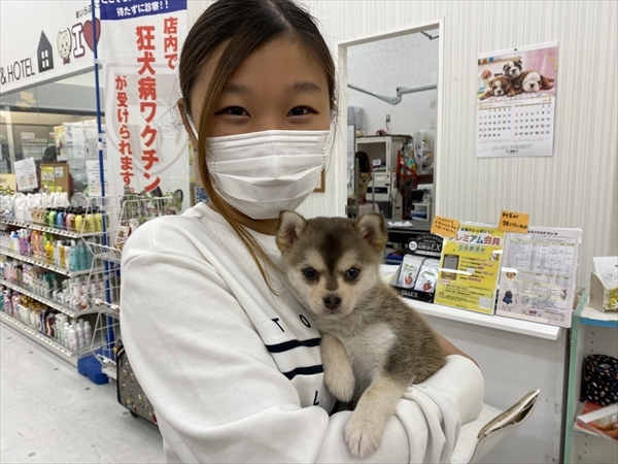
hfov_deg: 67.3
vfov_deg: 53.1
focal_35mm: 26
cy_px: 232
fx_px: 464
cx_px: 309
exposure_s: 1/120
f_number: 1.8
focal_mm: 4.25
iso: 80
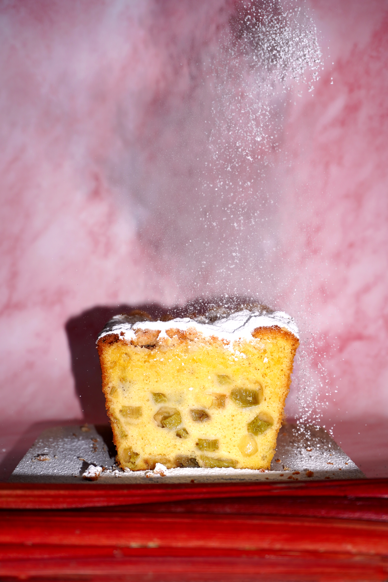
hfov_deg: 18.2
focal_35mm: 75
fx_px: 1212
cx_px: 194
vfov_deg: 27.0
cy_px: 291
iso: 100
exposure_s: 1/160
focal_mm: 50
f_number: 5.6
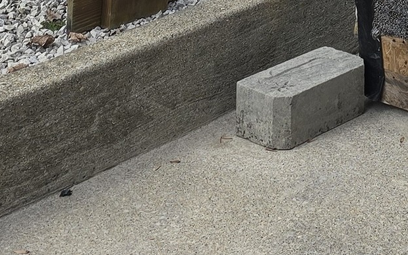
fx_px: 1346
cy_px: -496
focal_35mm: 121
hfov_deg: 17.0
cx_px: 378
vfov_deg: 8.9
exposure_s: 1/439
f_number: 1.7
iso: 12
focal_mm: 6.3
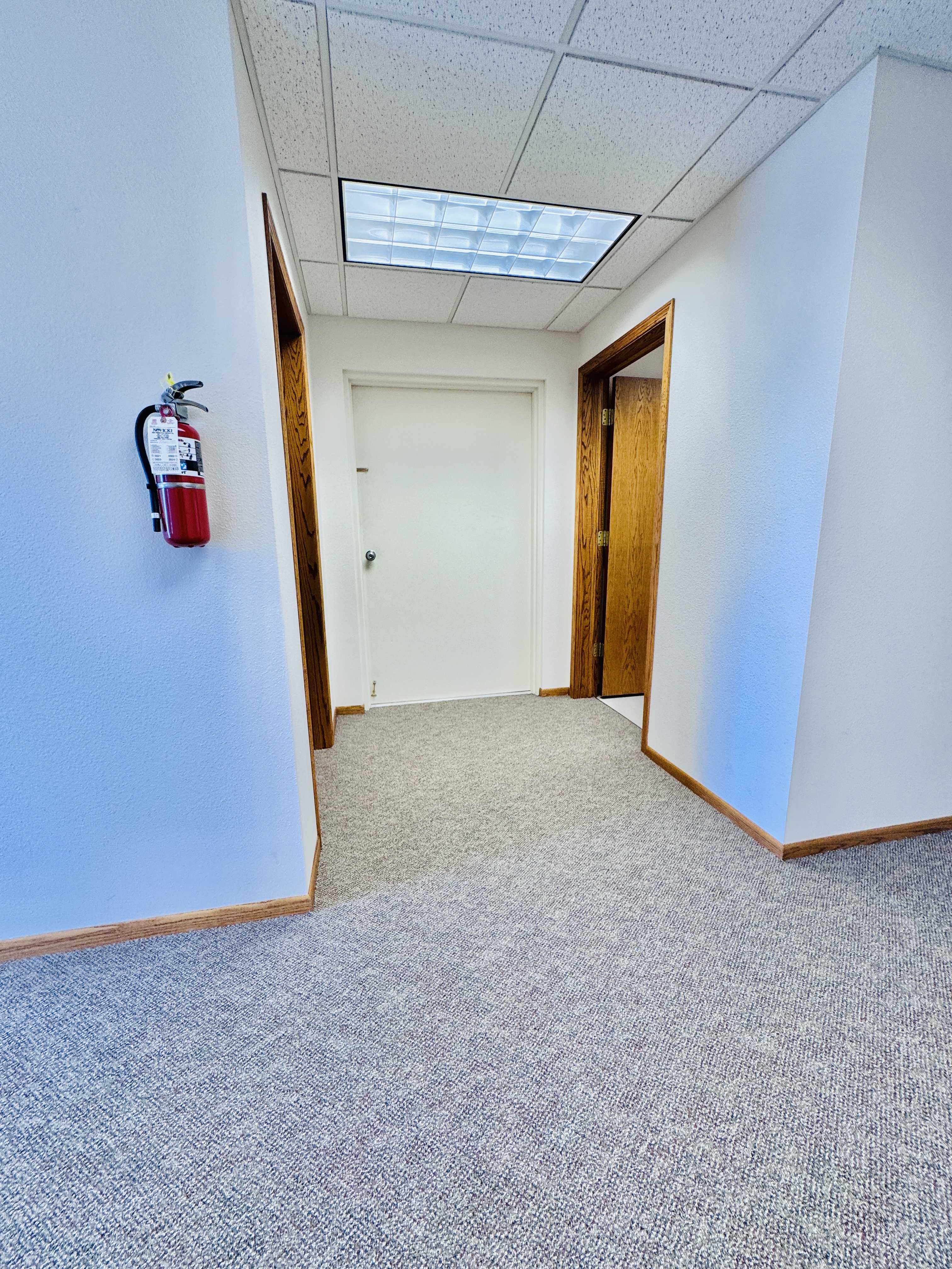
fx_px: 513
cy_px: 634
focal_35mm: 14
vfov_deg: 102.1
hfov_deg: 85.7
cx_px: 476
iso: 125
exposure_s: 1/120
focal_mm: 2.22
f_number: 2.2
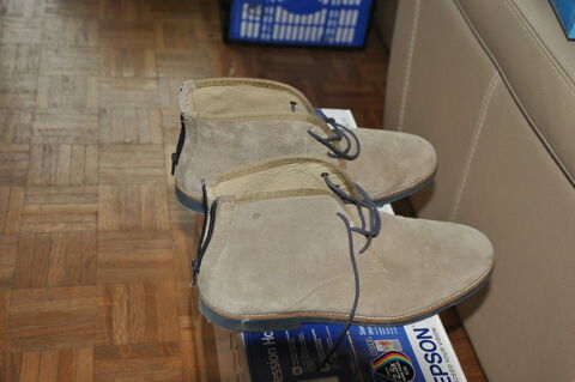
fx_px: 766
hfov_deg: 41.2
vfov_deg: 28.0
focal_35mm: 48
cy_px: 191
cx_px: 288
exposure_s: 1/60
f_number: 4.5
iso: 800
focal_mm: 32
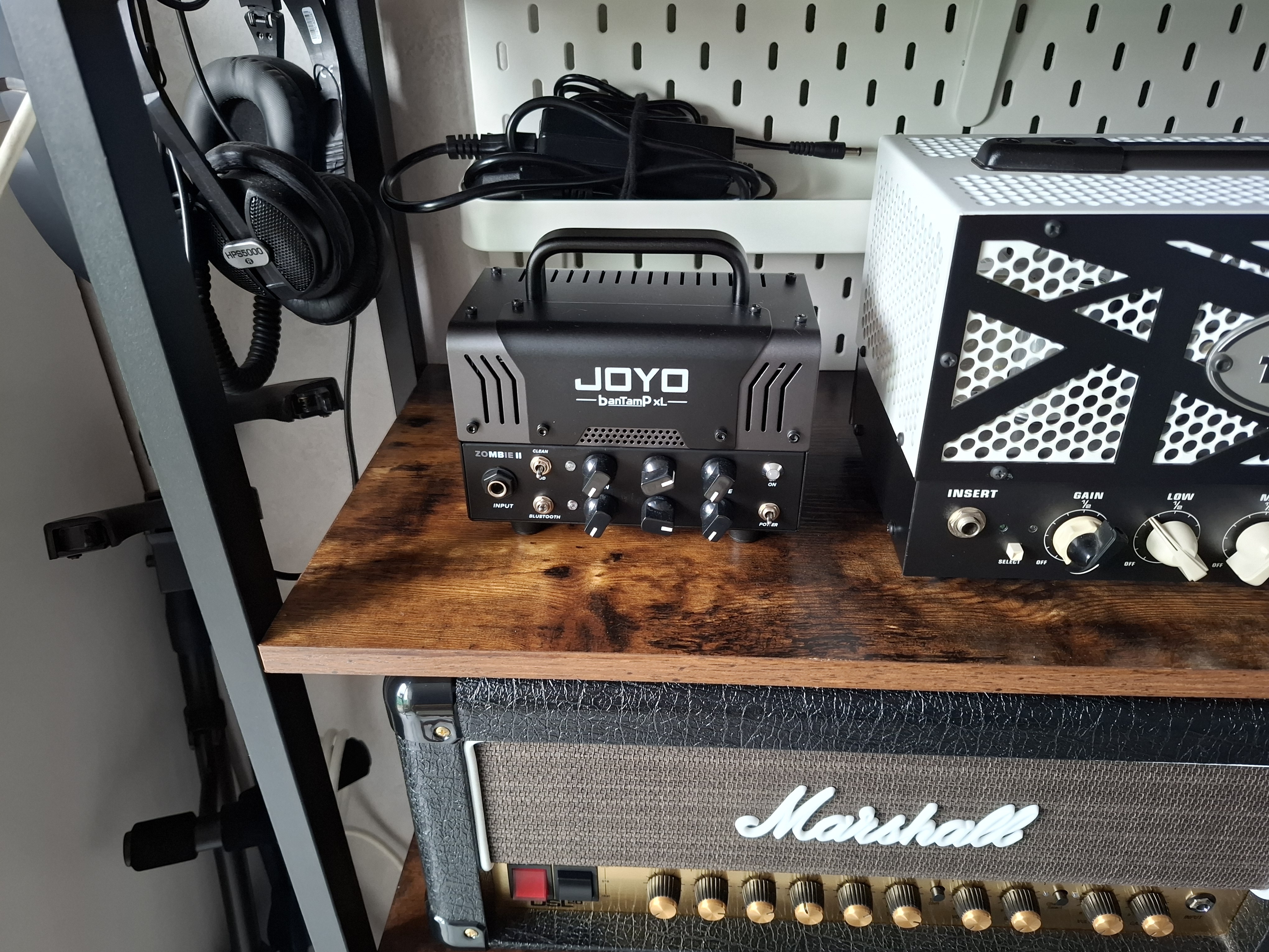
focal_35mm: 23
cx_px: 634
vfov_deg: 58.9
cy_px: 476
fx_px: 843
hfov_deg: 73.9
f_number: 1.8
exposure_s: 1/33
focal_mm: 5.54
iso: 400
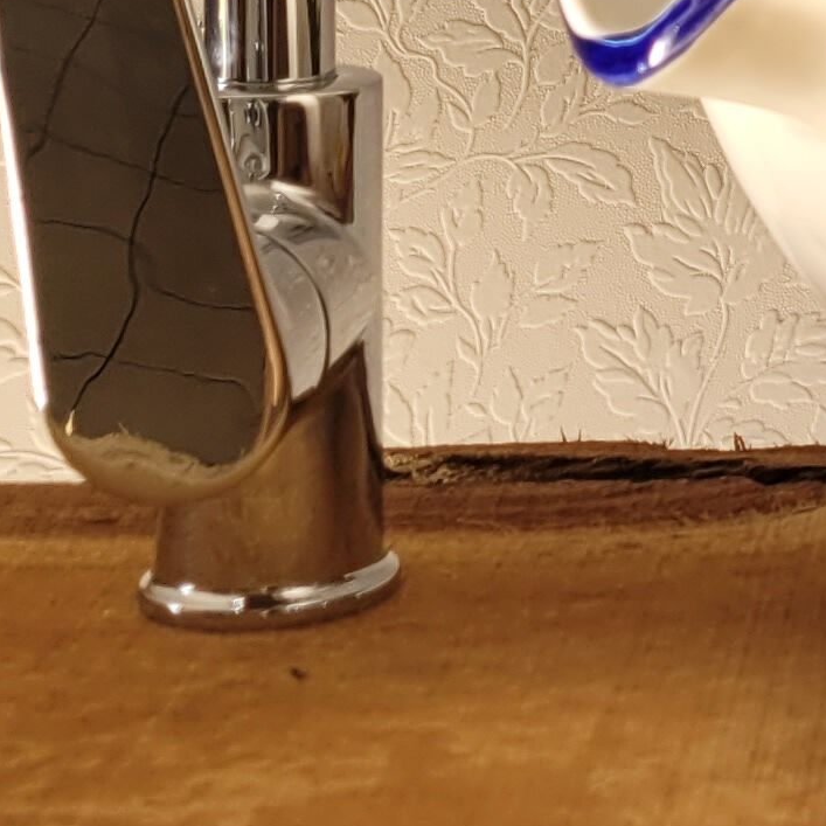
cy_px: -325
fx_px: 3537
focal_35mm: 131
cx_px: 1381
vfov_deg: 12.8
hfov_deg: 12.4
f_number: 1.8
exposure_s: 1/195
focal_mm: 5.4
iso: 40
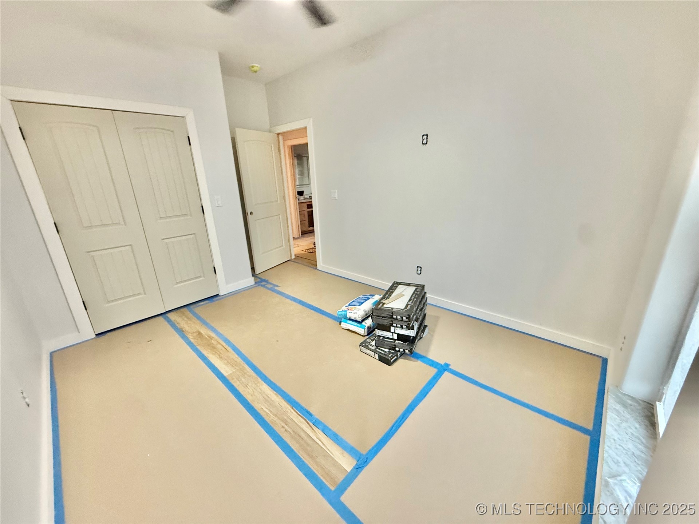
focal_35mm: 14
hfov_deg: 102.1
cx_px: 350
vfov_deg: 85.7
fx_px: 283
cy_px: 262
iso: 400
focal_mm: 2.22
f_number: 2.2
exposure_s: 1/60
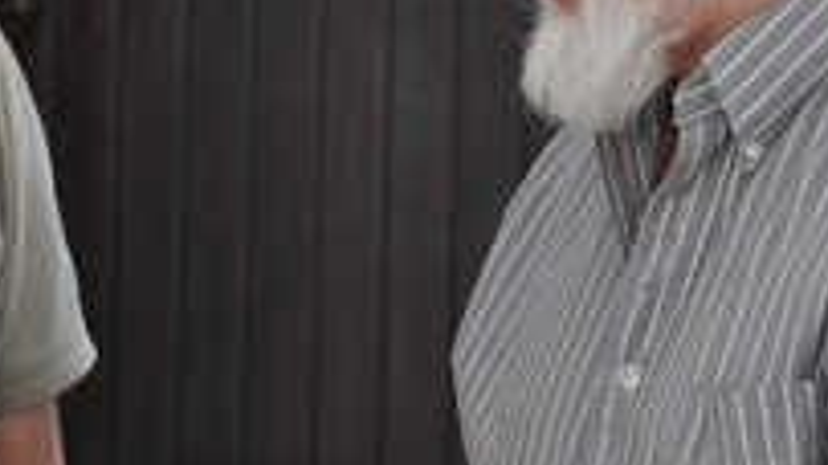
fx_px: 7111
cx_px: 281
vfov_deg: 3.7
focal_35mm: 324
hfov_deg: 6.7
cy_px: -53
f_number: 6.3
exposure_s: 1/160
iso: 200
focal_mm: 70
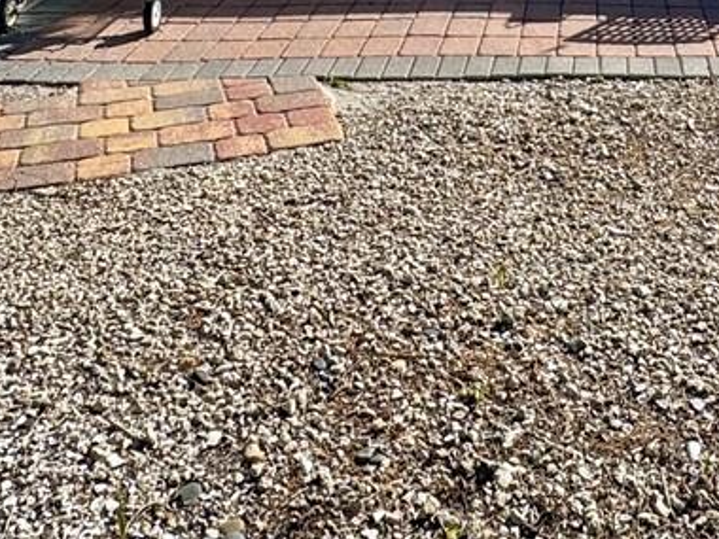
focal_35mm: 59
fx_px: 1225
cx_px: 566
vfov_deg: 20.0
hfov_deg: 31.9
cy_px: -352
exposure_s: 1/1536
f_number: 2.2
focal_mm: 2.22
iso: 50
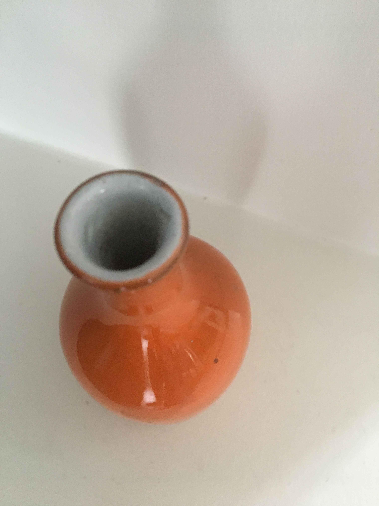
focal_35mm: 29
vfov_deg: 61.7
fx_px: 423
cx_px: 190
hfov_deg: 48.2
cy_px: 253
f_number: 2.2
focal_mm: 4.15
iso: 200
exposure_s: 1/25
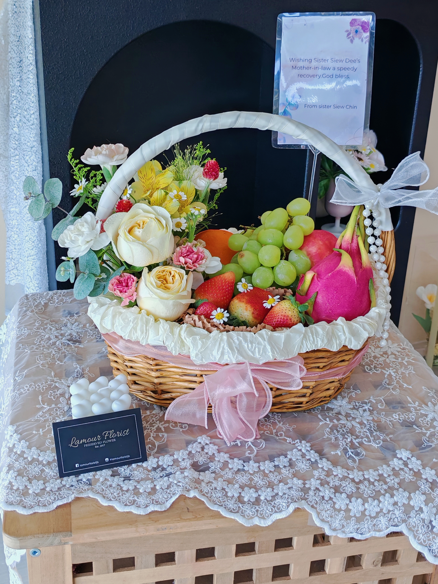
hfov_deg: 32.2
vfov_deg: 42.1
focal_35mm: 45
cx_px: 219
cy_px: 292
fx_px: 759
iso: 80
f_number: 1.95
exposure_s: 1/100
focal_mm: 5.52
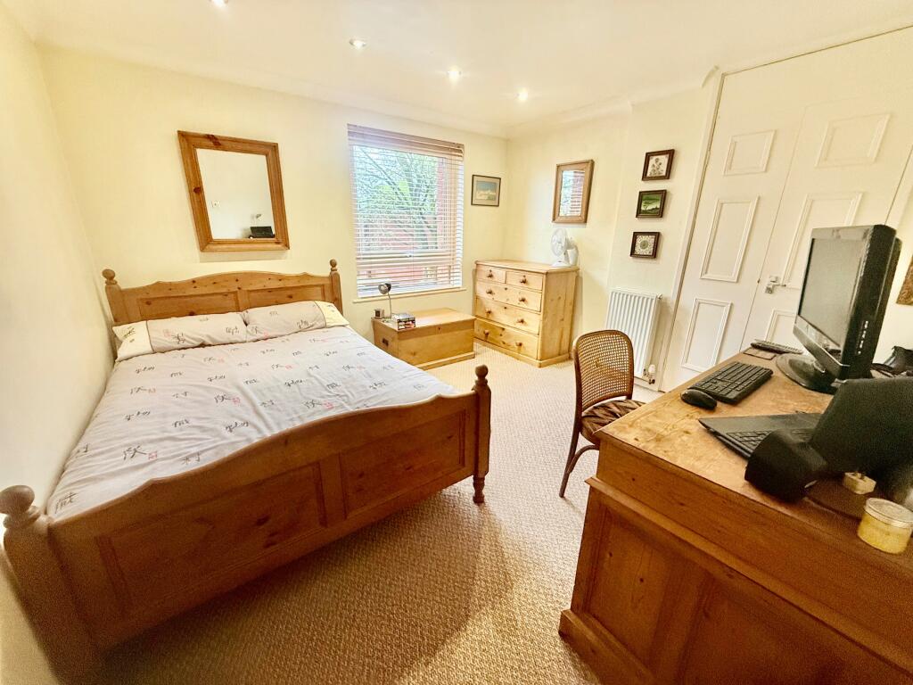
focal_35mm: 14
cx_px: 456
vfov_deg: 85.7
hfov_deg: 102.1
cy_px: 342
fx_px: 369
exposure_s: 1/99
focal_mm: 2.22
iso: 320
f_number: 2.2
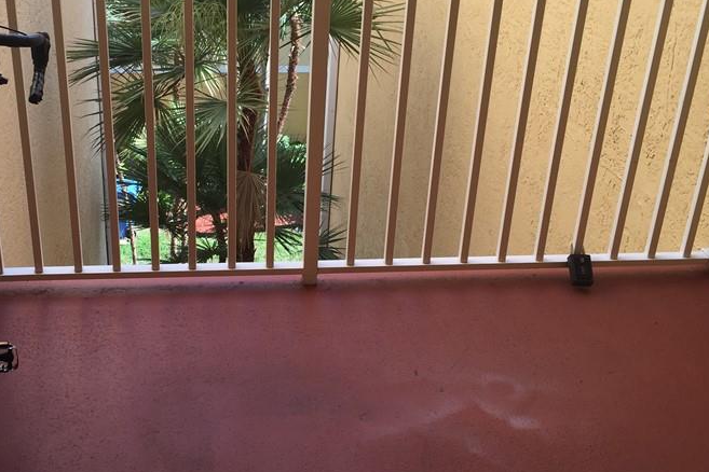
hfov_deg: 41.4
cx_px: 237
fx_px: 926
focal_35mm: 47
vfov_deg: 28.6
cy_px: 211
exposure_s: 1/366
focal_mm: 4.15
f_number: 2.2
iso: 32
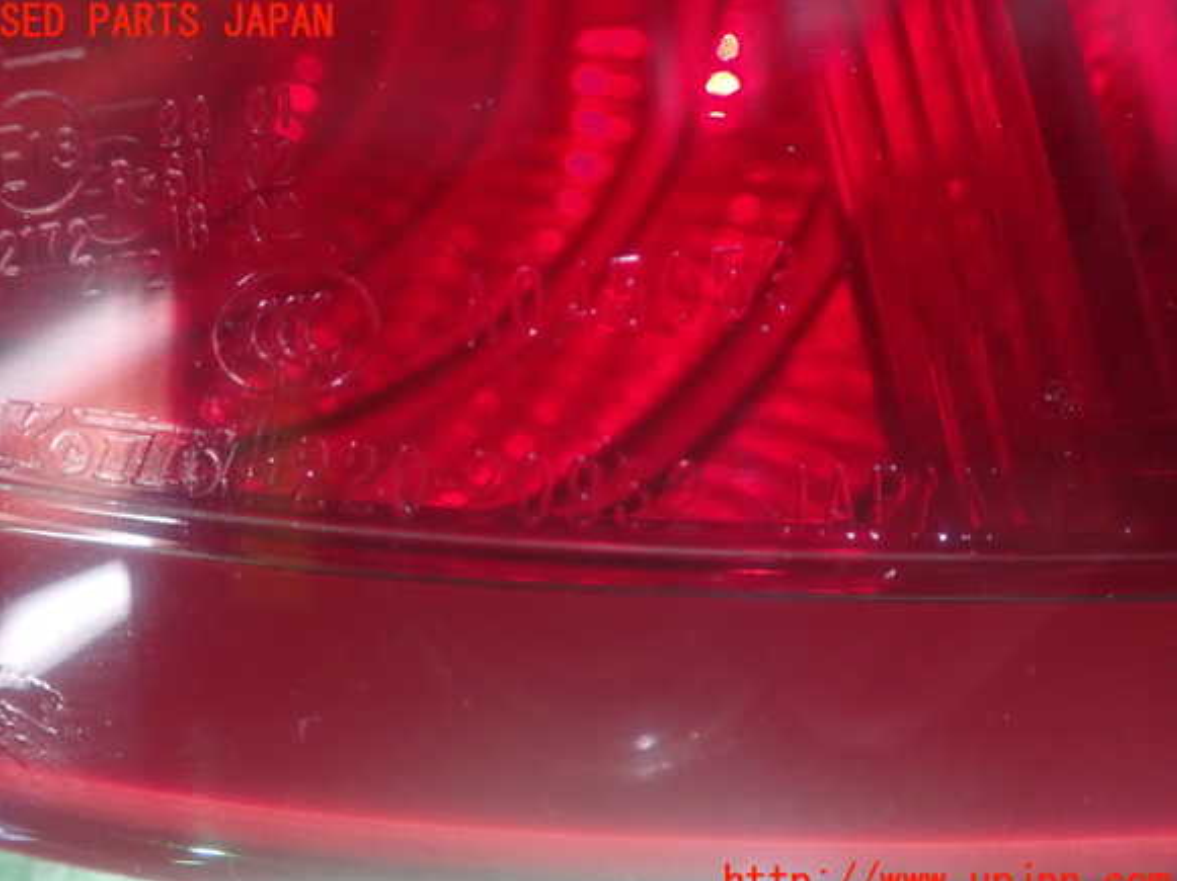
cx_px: 573
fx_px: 1053
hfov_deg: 58.4
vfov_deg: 45.4
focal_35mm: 31
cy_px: 454
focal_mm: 5.5
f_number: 2.3
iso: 800
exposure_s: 1/40
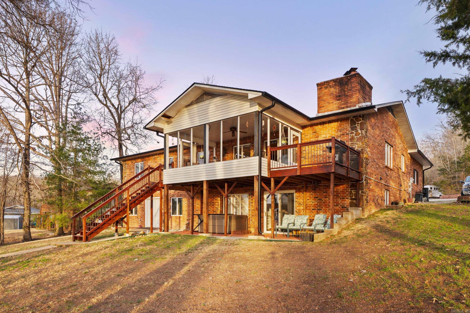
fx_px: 282
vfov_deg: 58.1
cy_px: 156
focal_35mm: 22
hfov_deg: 79.6
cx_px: 235
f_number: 9
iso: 200
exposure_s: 1/20
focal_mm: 14.4
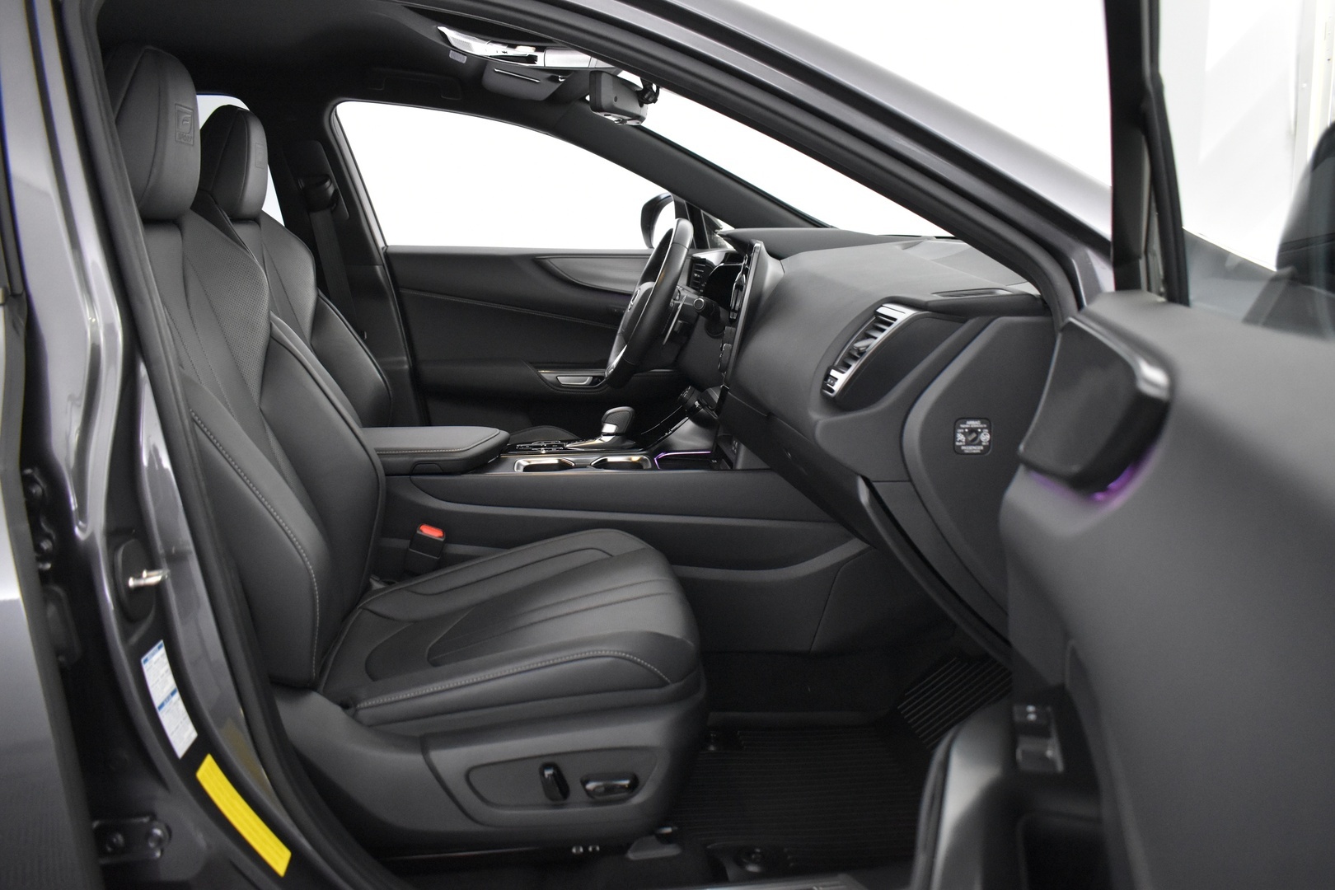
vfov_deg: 47.9
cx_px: 668
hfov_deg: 67.4
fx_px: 1001
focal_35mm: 27
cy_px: 445
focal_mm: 18
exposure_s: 1/30
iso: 3200
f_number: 3.5
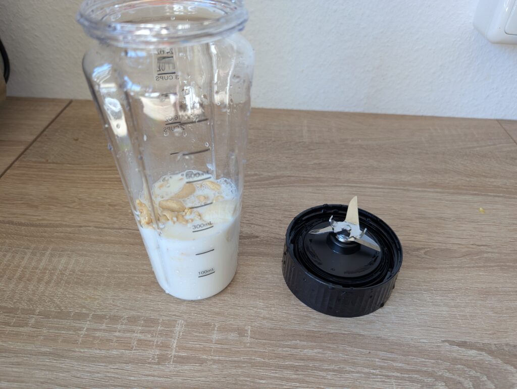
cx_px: 258
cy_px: 194
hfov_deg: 71.5
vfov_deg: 56.9
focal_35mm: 24
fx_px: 359
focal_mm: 6.9
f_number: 1.68
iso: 52
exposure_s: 1/90.8
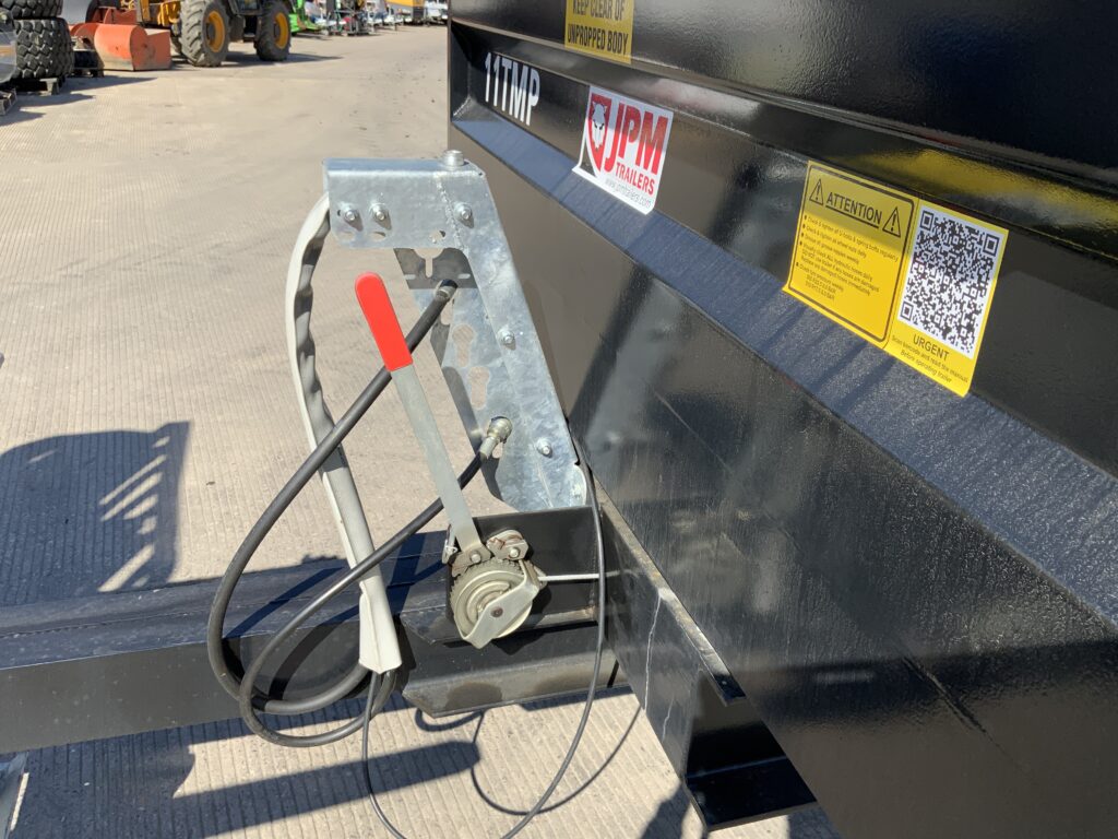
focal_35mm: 29
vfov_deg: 48.2
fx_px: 937
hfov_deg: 61.7
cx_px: 559
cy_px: 420
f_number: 1.8
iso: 16
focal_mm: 3
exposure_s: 1/1342
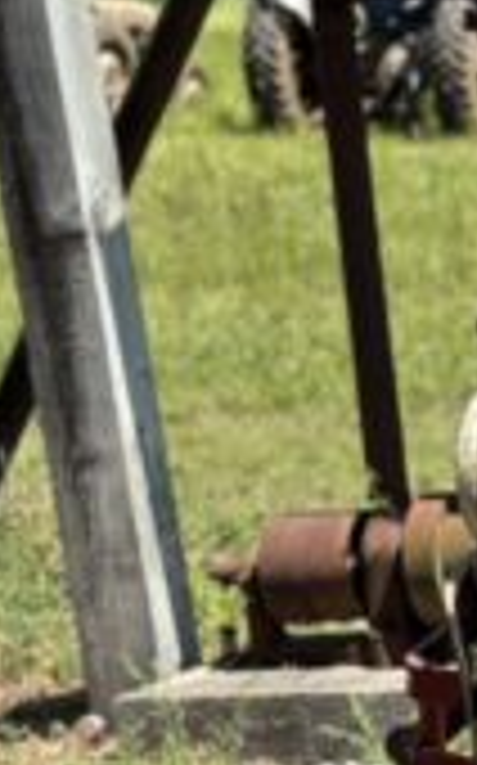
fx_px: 2709
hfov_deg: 7.6
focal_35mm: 130
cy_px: 554
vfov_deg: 16.0
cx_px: 1786
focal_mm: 5.96
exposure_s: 1/1477
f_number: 1.6
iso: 50
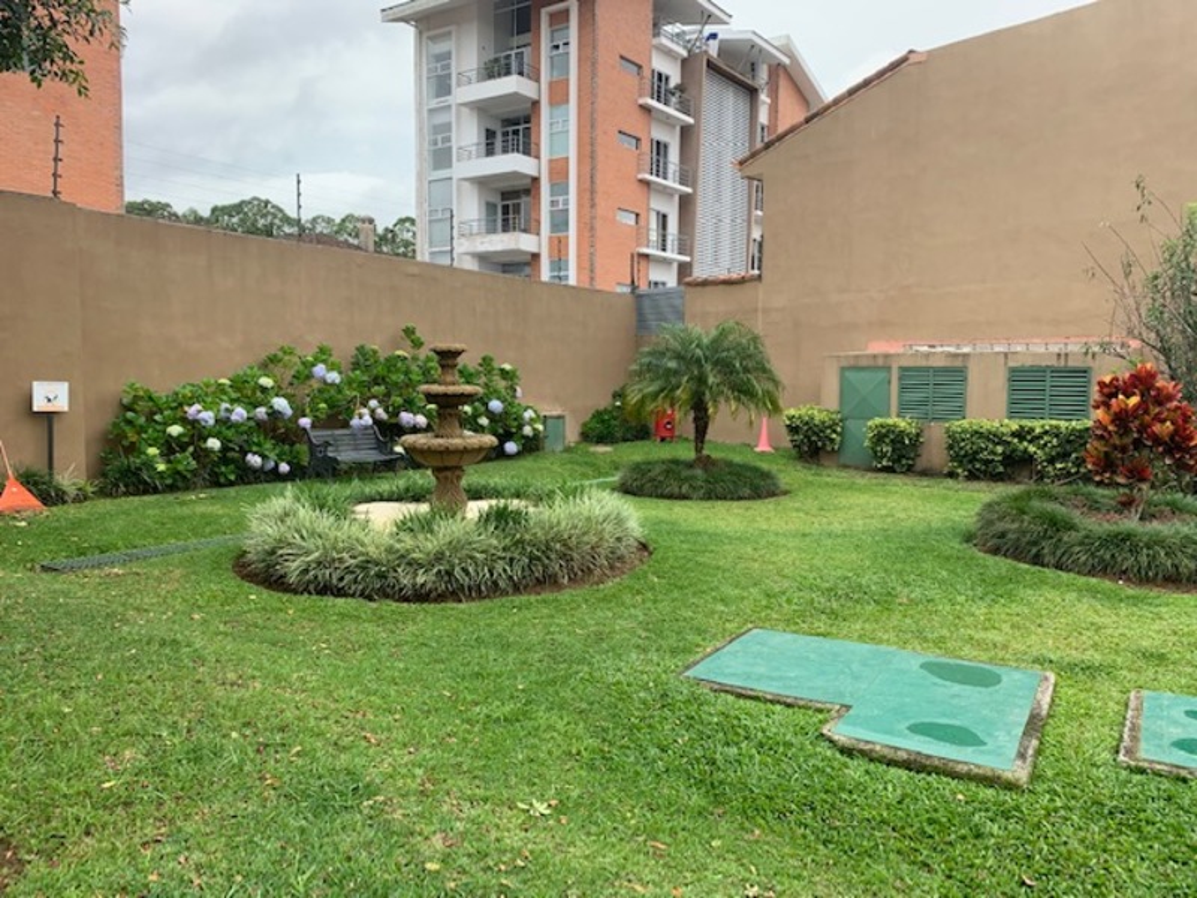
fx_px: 899
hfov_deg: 67.3
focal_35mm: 26
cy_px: 449
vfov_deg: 53.1
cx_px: 598
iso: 25
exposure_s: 1/211
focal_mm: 4.25
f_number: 1.8
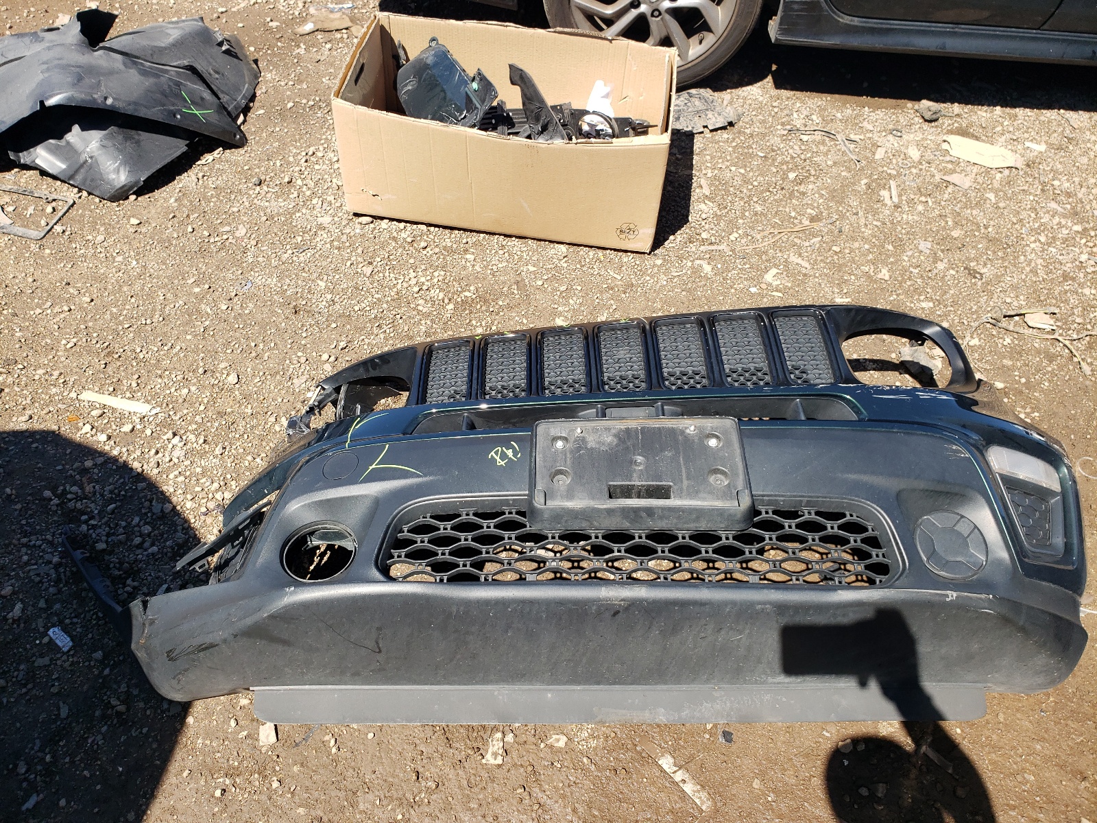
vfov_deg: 53.1
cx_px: 548
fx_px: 824
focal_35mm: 26
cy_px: 412
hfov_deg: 67.3
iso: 50
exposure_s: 1/667
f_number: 1.5
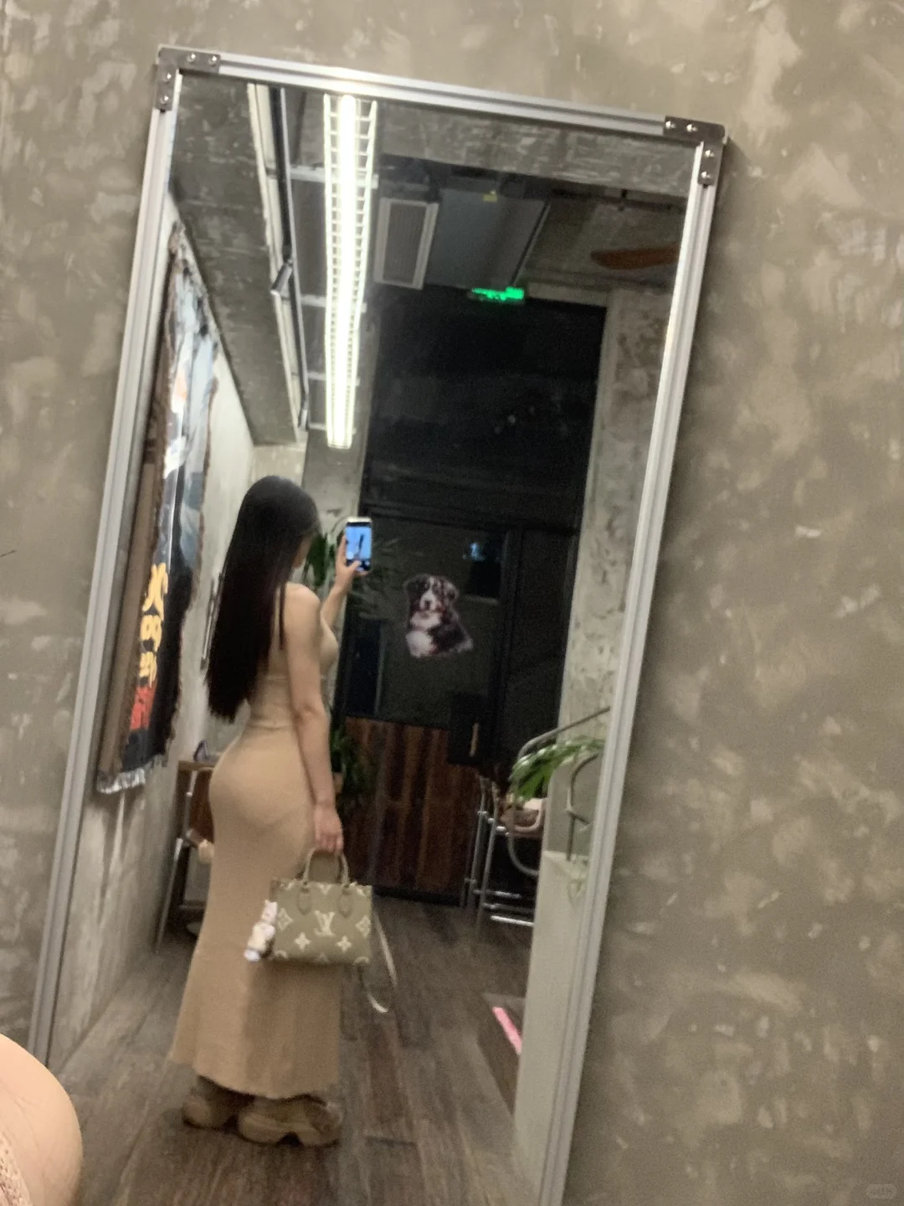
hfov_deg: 44.2
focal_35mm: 32
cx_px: 452
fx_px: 1114
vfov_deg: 56.8
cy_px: 603
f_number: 2.2
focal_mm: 2.87
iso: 400
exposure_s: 1/30
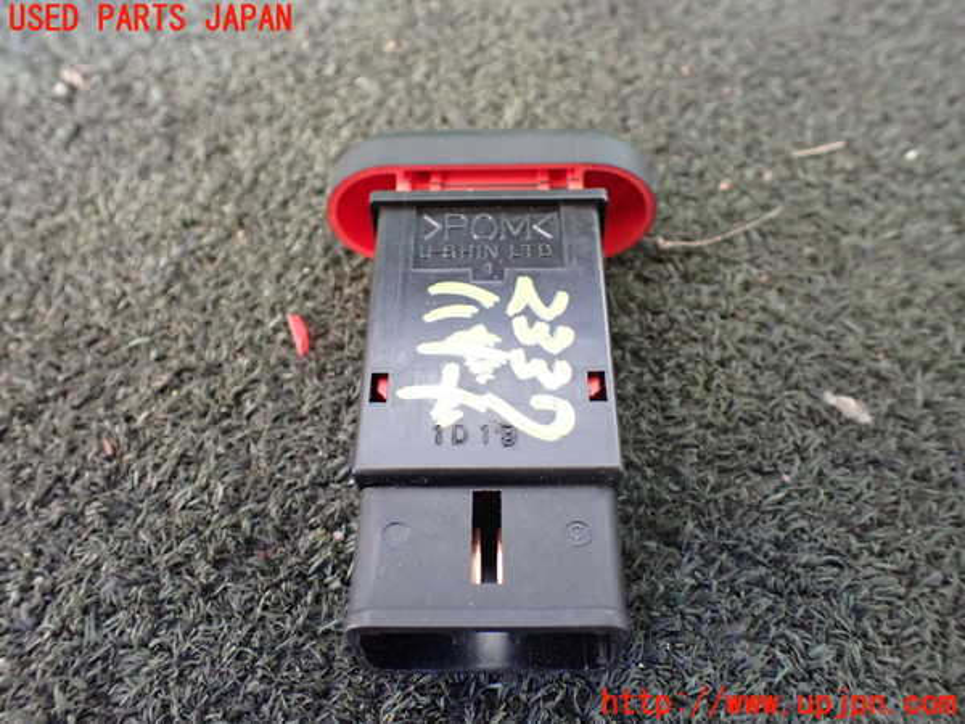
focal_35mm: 30
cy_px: 362
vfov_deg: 46.8
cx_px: 482
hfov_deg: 60.0
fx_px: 836
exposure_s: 1/50
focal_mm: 5.4
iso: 800
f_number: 2.3
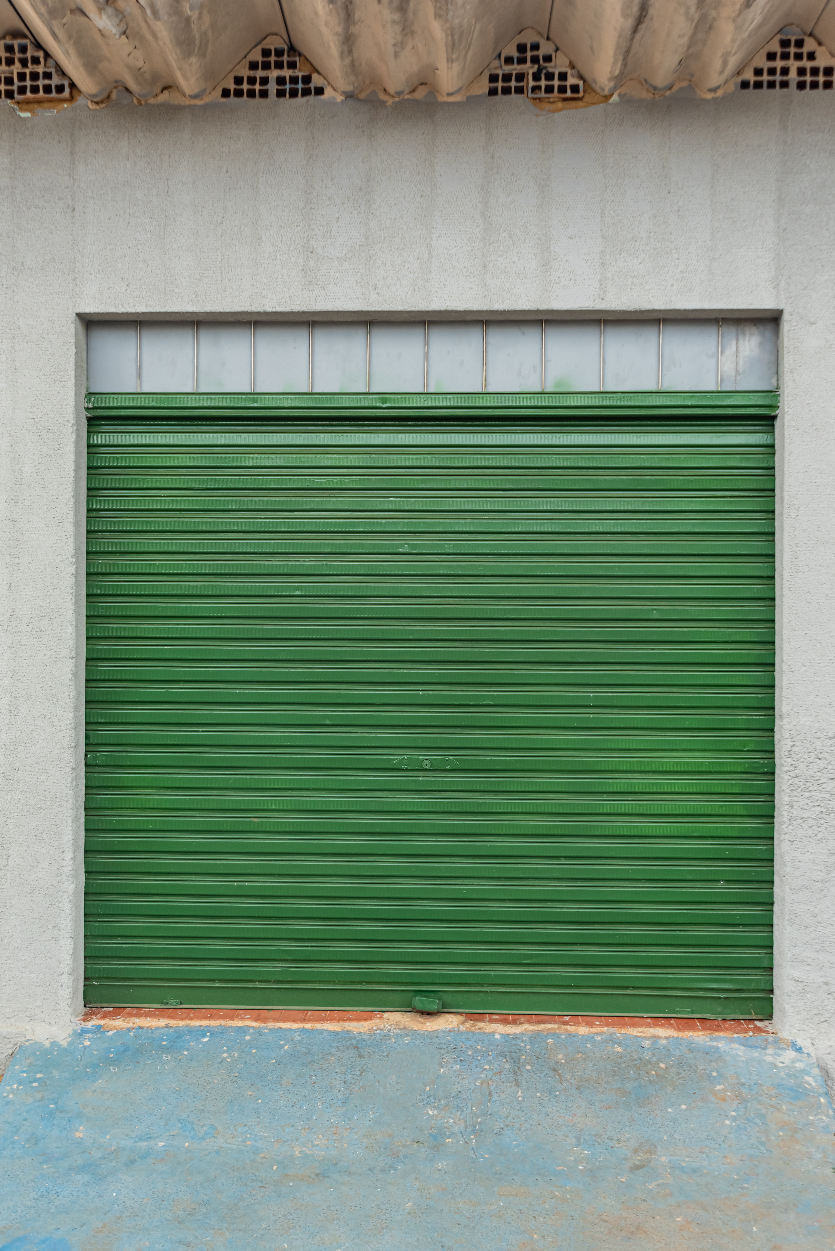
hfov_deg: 38.9
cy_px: 626
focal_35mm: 34
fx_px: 1182
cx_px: 418
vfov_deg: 55.8
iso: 320
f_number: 5
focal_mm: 34
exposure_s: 1/200
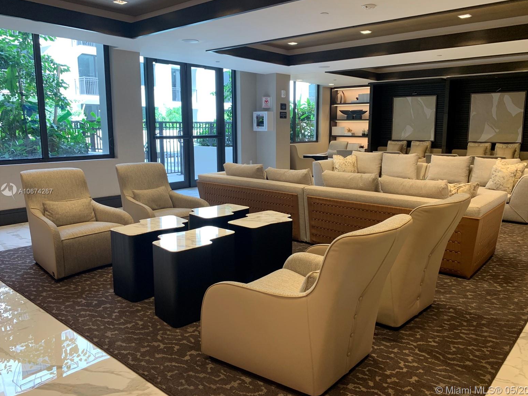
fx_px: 412
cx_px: 273
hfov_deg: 65.3
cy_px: 192
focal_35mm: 27
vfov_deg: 51.4
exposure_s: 1/60
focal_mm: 4.25
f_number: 1.8
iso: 80
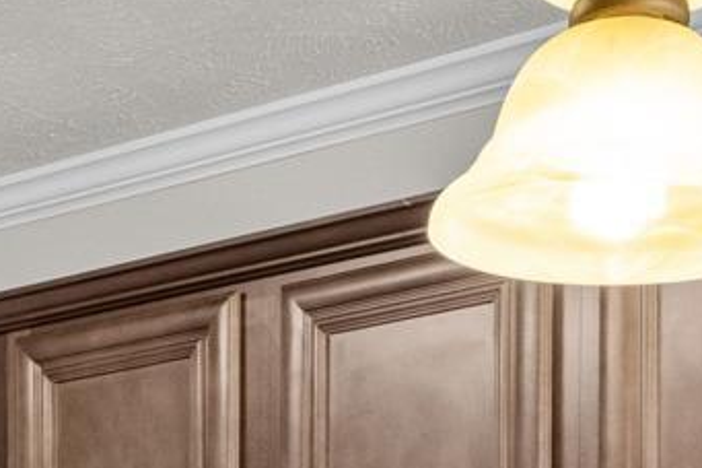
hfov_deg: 18.5
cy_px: 881
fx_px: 2144
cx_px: 156
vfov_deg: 11.4
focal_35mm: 110
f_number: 8
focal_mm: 10
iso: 400
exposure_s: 1/2.5
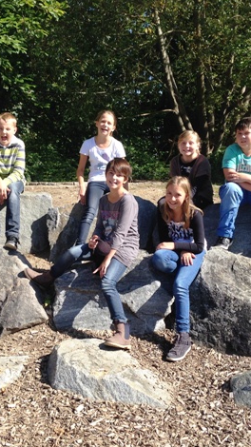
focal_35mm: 49
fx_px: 580
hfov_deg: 24.4
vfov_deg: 42.1
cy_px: 227
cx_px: 102
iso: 50
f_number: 2.4
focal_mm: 4.12
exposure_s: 1/919
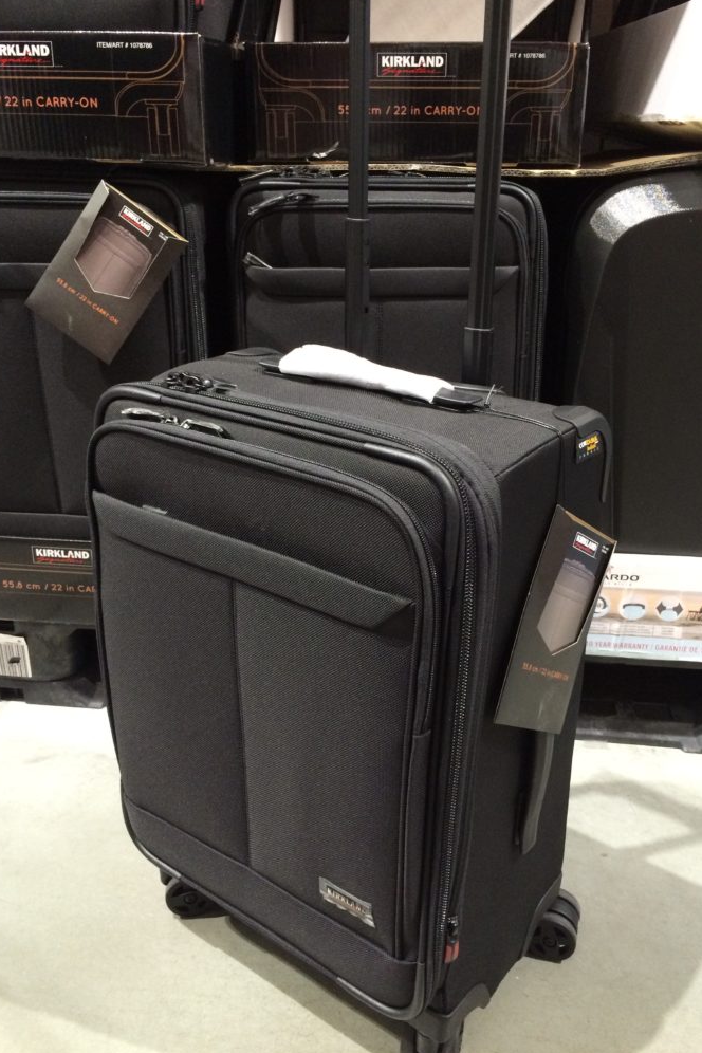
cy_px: 516
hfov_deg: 42.3
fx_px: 907
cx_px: 374
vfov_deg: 60.3
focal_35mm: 31
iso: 320
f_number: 2.2
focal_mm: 4.15
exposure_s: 1/17
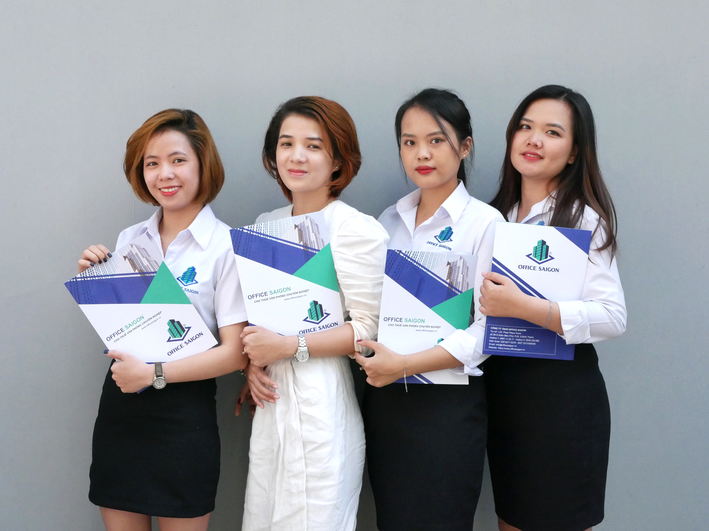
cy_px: 266
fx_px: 1024
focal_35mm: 50
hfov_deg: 38.2
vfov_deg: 29.1
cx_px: 354
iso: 3200
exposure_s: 1/2500
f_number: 6.3
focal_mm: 25
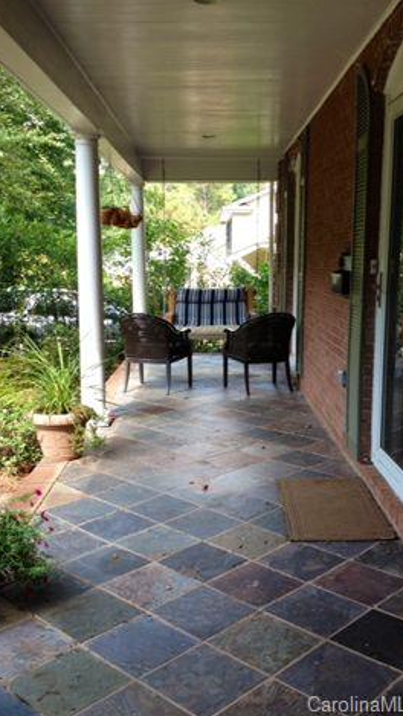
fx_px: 740
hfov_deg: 30.4
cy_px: 353
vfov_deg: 51.6
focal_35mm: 39
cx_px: 208
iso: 50
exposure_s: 1/140
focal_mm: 4.28
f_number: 2.4
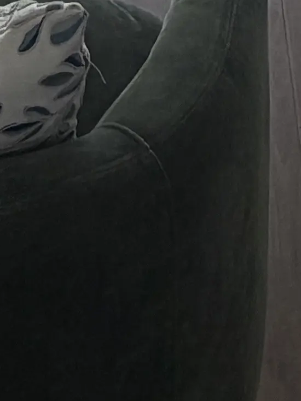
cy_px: -757
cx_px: 43
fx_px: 1264
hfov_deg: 13.5
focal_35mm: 109
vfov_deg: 11.6
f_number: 2.2
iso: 50
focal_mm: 2.22
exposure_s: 1/502
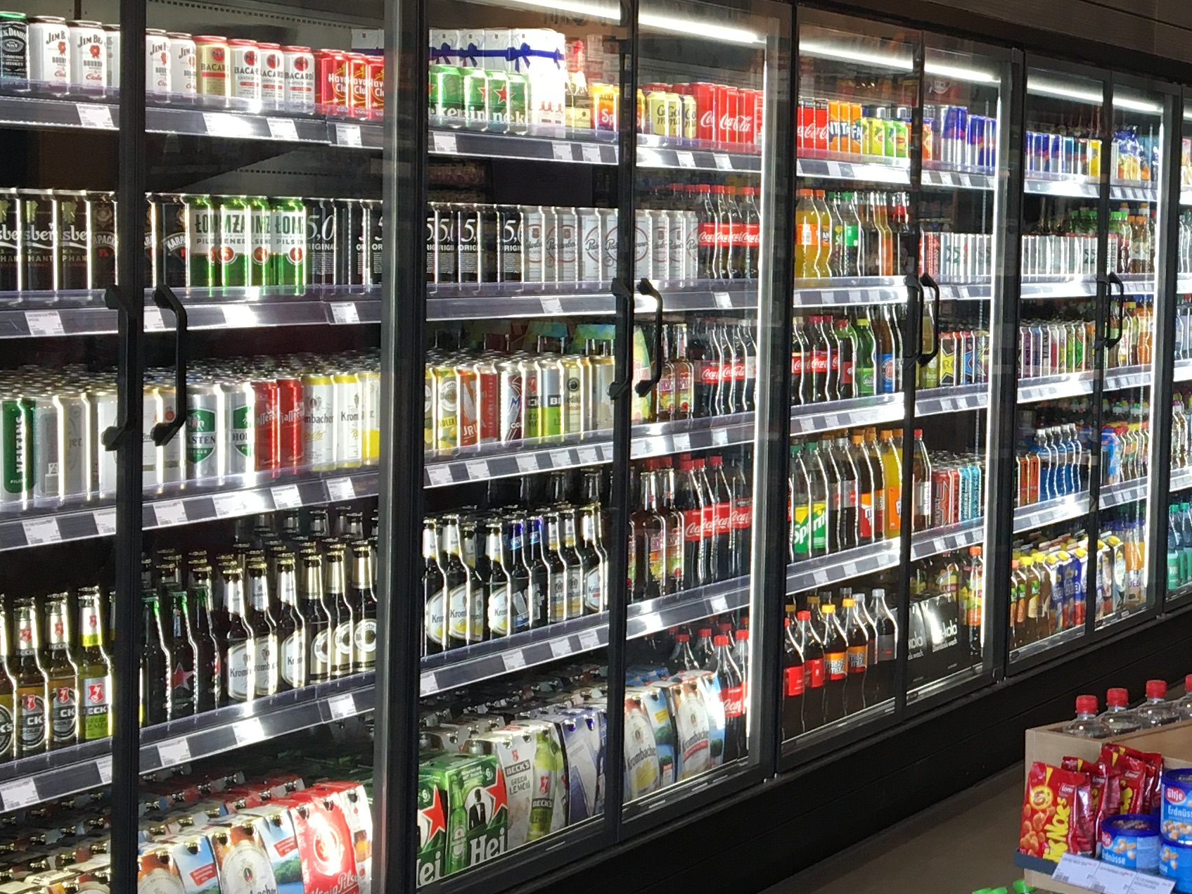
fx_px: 2376
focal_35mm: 69
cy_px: 392
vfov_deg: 21.3
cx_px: 1113
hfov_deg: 27.0
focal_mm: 4.15
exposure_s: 1/33
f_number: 2.2
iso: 25
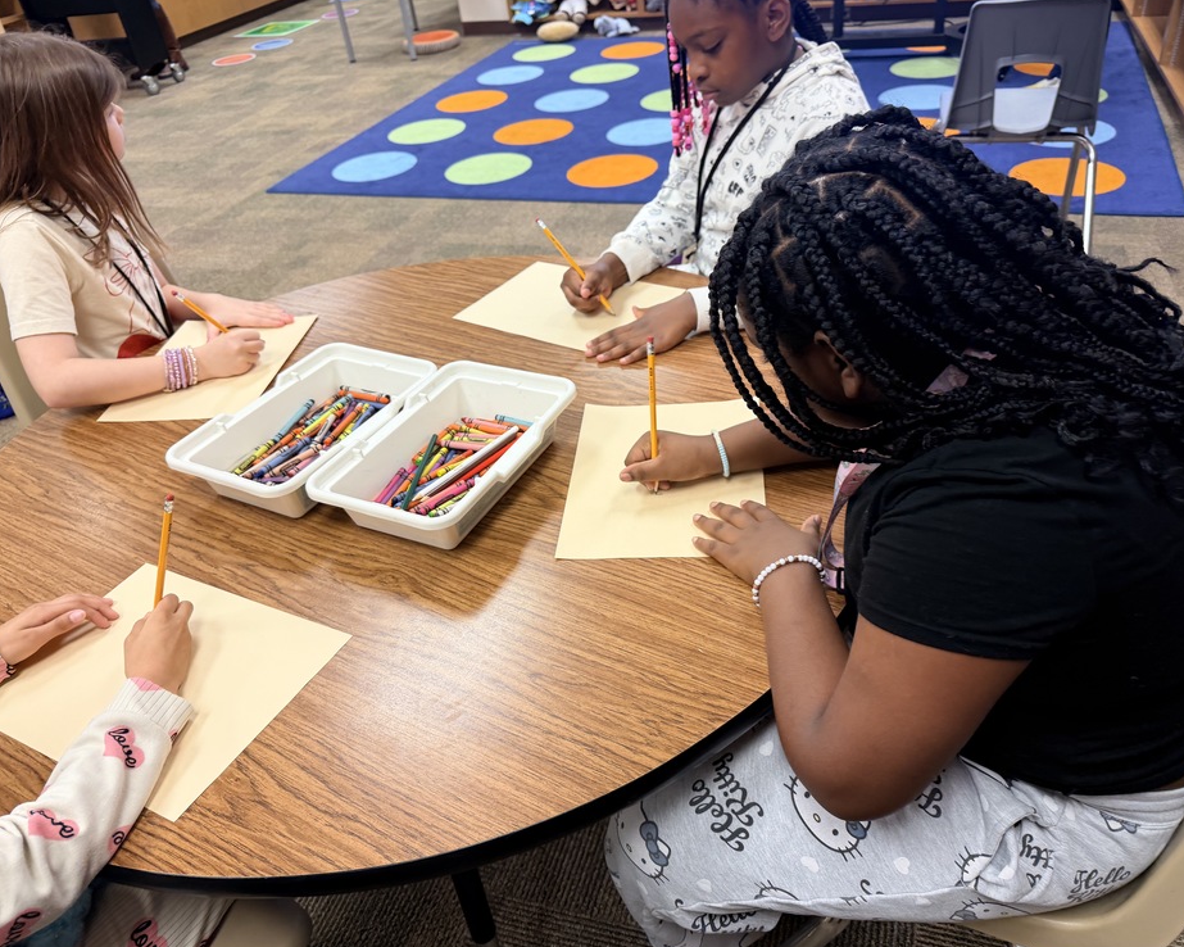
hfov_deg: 66.0
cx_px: 605
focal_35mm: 26
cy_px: 468
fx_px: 911
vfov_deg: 54.9
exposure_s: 1/60
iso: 125
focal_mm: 6.76
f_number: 1.78
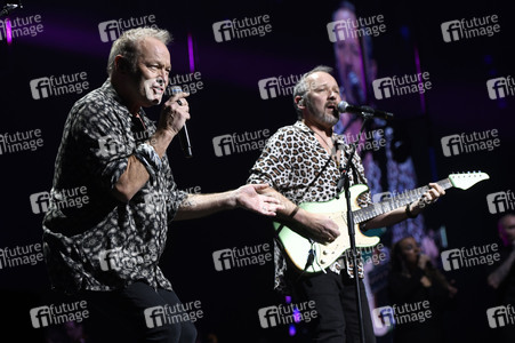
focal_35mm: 85
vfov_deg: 16.0
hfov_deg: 23.9
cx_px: 258
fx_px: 1215
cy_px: 172
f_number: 4
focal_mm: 85
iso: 1250
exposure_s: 1/640
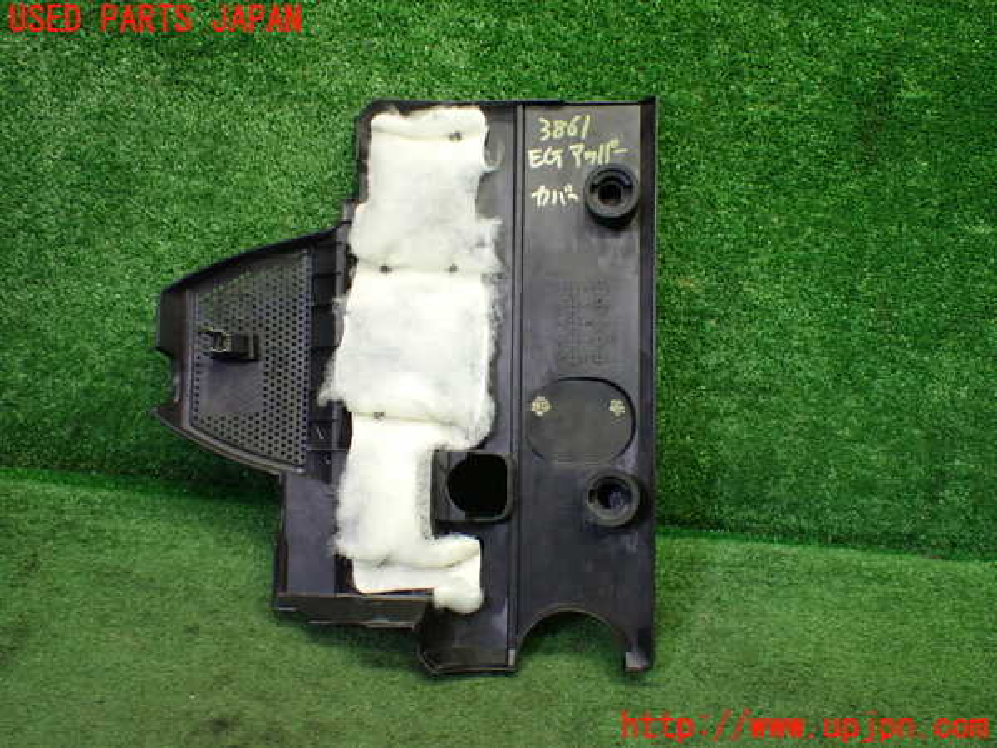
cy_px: 374
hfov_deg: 49.0
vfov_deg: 37.7
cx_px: 498
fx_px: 1094
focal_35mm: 38
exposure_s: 1/160
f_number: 2.7
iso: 800
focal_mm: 6.83
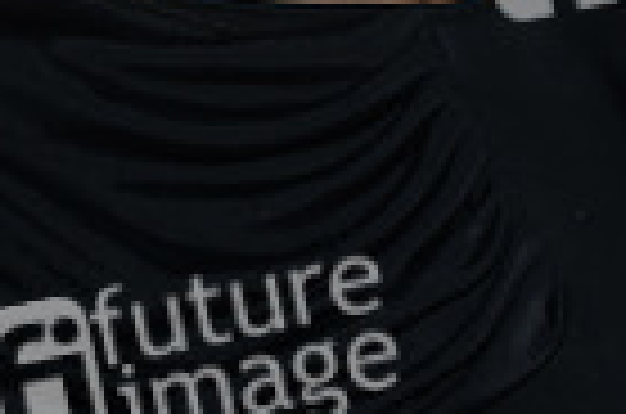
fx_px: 10886
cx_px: 299
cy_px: -310
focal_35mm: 627
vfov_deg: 2.2
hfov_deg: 3.3
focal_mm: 145
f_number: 4.5
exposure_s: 1/250
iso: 320
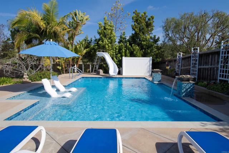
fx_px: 146
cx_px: 114
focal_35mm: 23
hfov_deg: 76.1
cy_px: 76
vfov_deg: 55.1
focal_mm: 23
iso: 320
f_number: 13
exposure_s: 1/250
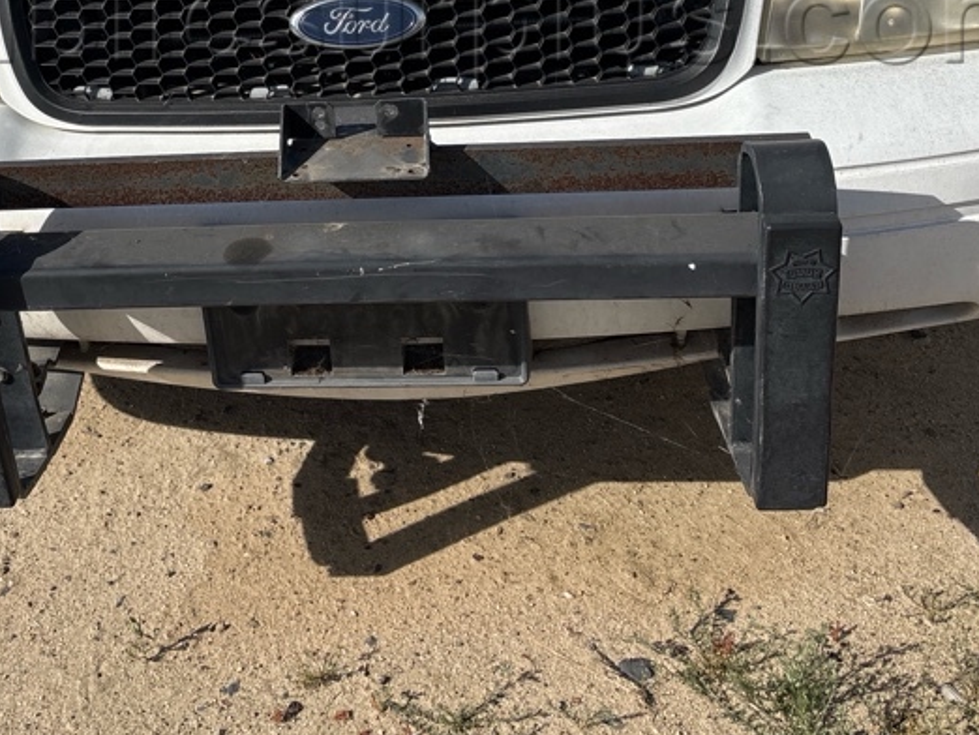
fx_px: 1443
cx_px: 281
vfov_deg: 27.2
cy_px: 28
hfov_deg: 36.8
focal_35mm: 51
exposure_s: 1/6329
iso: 50
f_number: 1.6
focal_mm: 5.96
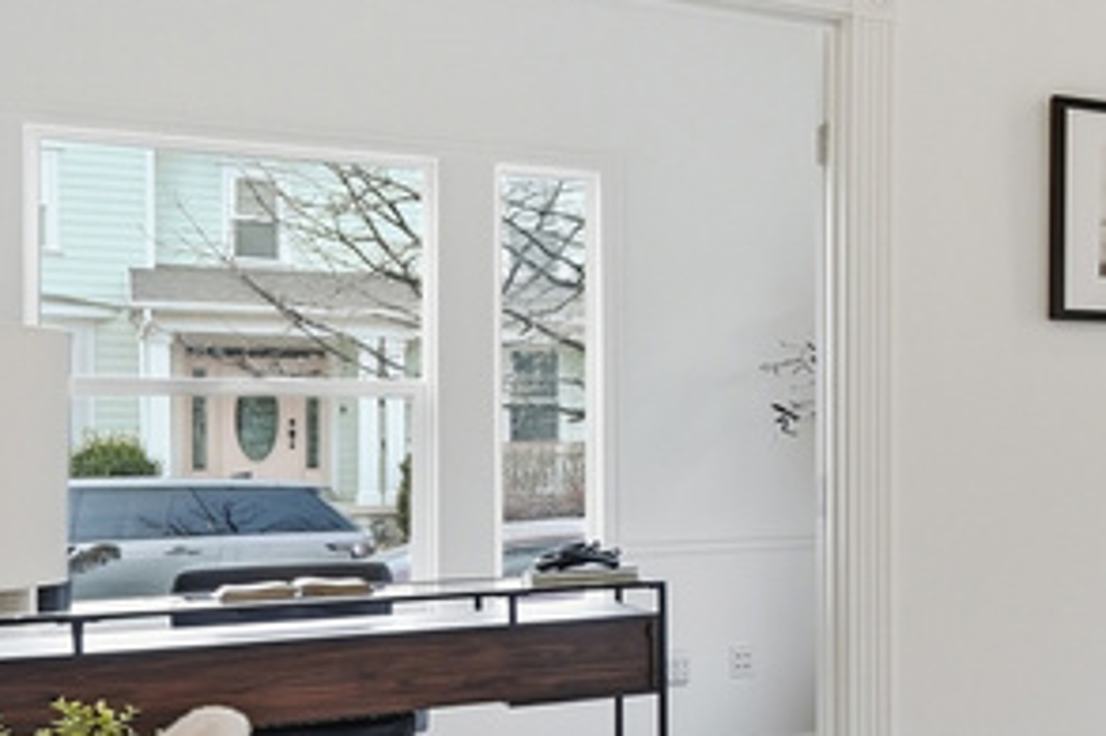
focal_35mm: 58
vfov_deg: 23.4
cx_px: 1929
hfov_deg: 22.5
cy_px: 415
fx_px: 1773
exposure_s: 1/500
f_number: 9
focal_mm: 16.5
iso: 250
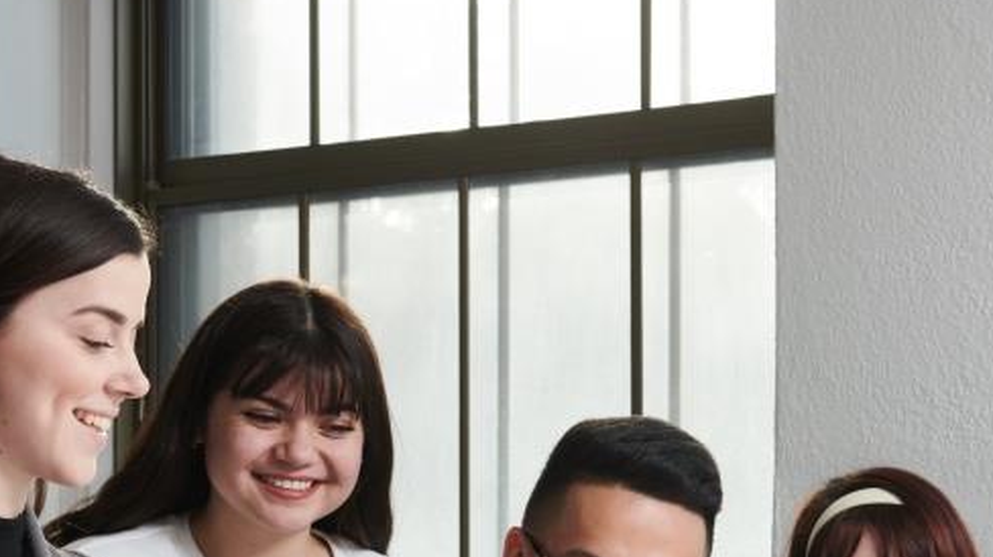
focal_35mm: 154
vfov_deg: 7.8
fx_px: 4053
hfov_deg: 14.0
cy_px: 568
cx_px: 533
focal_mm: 70
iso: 400
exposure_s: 1/125
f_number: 9
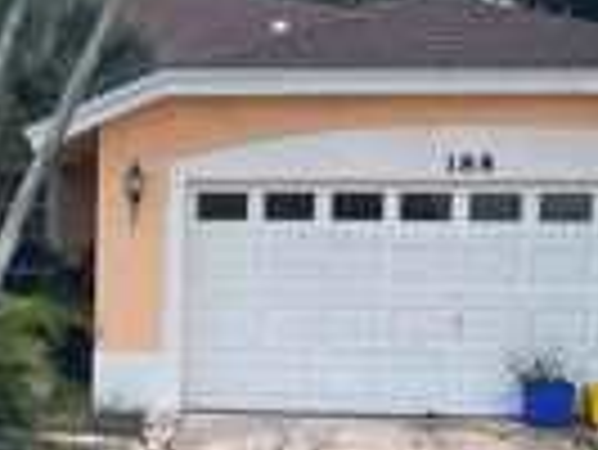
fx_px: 1625
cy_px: 362
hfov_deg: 19.9
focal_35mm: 94
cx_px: -67
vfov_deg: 15.6
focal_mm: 5.1
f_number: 1.6
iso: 32
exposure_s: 1/1078
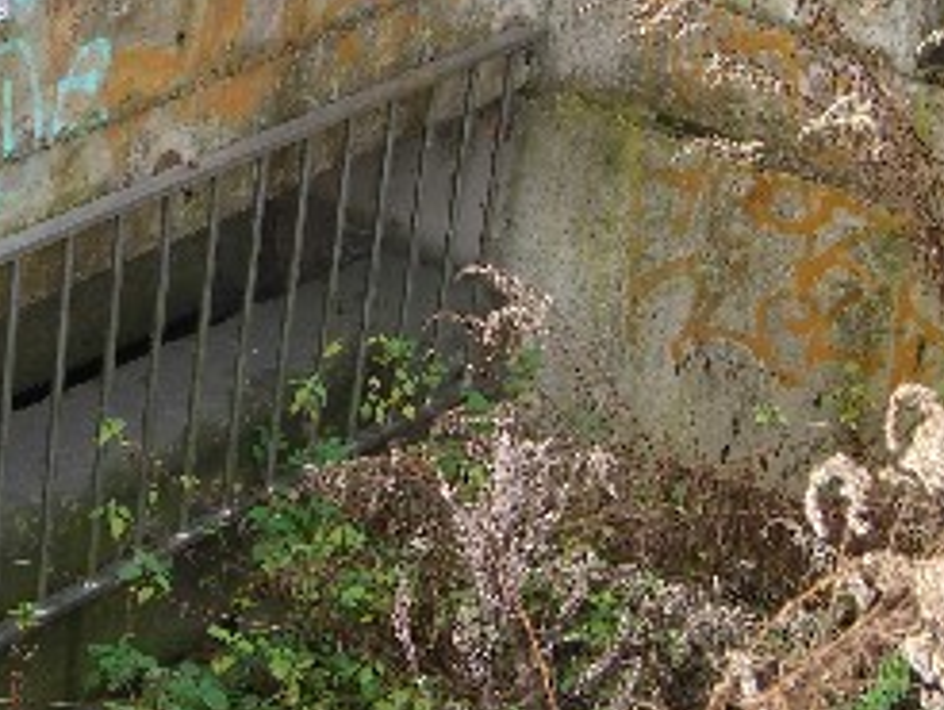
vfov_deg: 11.0
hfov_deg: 14.4
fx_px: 3685
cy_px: 240
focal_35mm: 135
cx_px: 94
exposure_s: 1/80
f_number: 3.6
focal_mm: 11.8
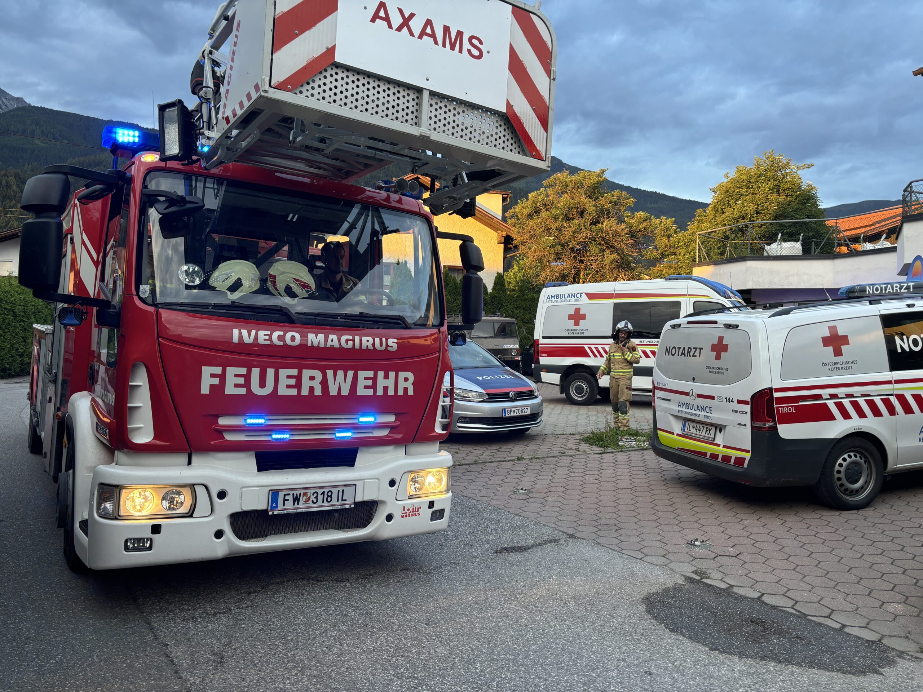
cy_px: 346
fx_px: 693
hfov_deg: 67.3
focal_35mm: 26
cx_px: 462
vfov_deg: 53.1
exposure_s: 1/118
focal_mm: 5.96
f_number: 1.6
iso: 80
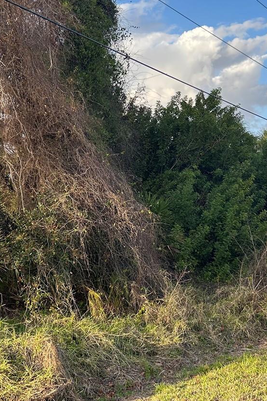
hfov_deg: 25.9
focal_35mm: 52
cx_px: 104
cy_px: 181
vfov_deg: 38.1
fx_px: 578
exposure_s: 1/696
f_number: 1.5
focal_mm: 5.7
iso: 50
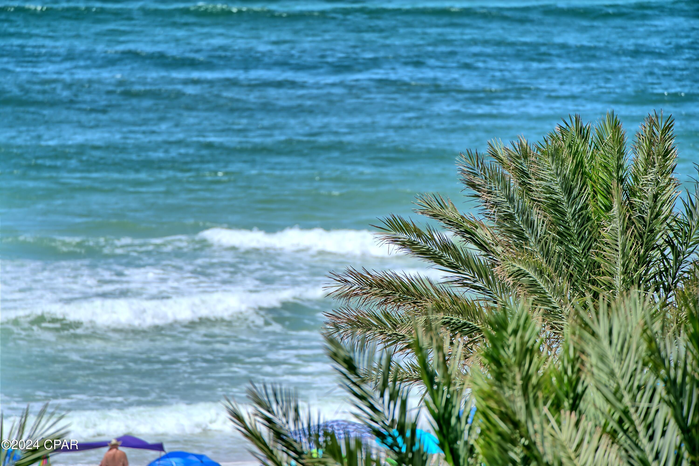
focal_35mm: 400
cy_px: 233
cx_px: 350
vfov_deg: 3.4
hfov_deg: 5.2
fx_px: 7768
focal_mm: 400
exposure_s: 1/500
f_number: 5.6
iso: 100
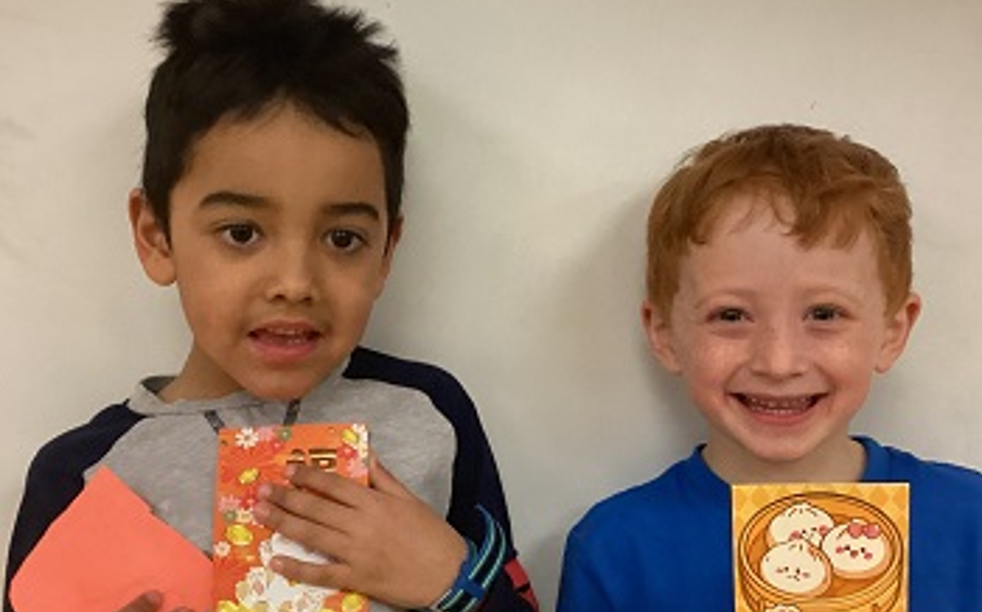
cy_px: 355
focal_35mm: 47
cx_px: 471
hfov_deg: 42.7
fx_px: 1257
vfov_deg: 27.3
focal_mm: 3.3
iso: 400
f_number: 2.4
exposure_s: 1/40
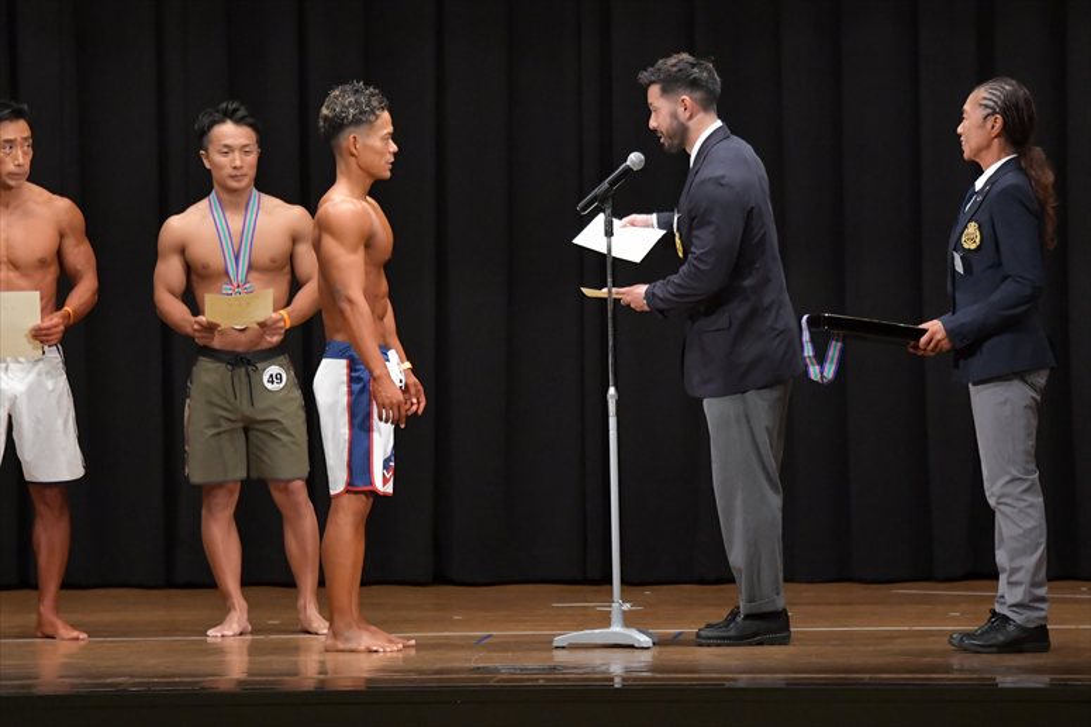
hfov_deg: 10.2
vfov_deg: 6.8
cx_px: 546
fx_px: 6119
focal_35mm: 202
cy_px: 364
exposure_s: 1/400
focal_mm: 135
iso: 6400
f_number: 5.6
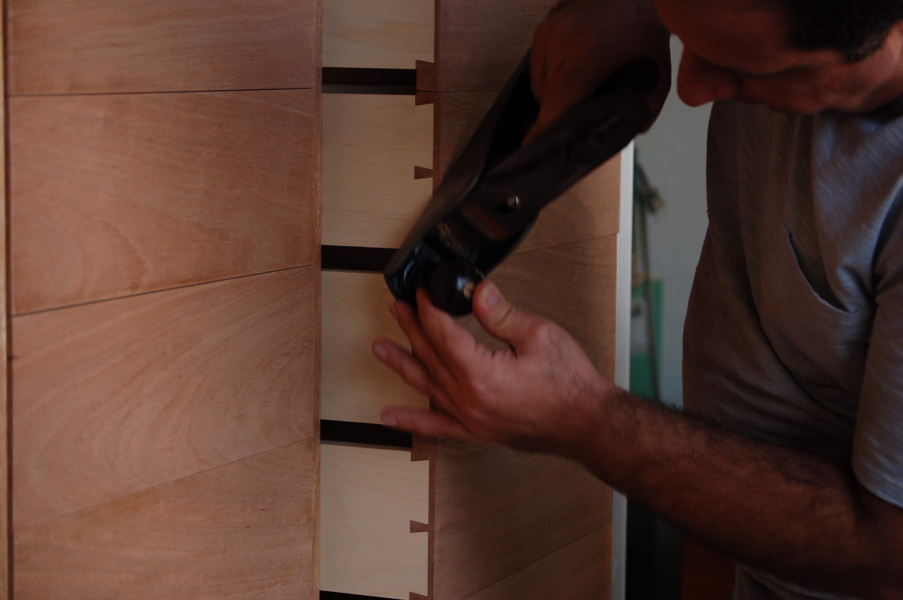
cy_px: 300
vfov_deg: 16.5
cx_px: 452
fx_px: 2068
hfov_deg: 24.6
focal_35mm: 82
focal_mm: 55
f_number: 4
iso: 200
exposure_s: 1/160
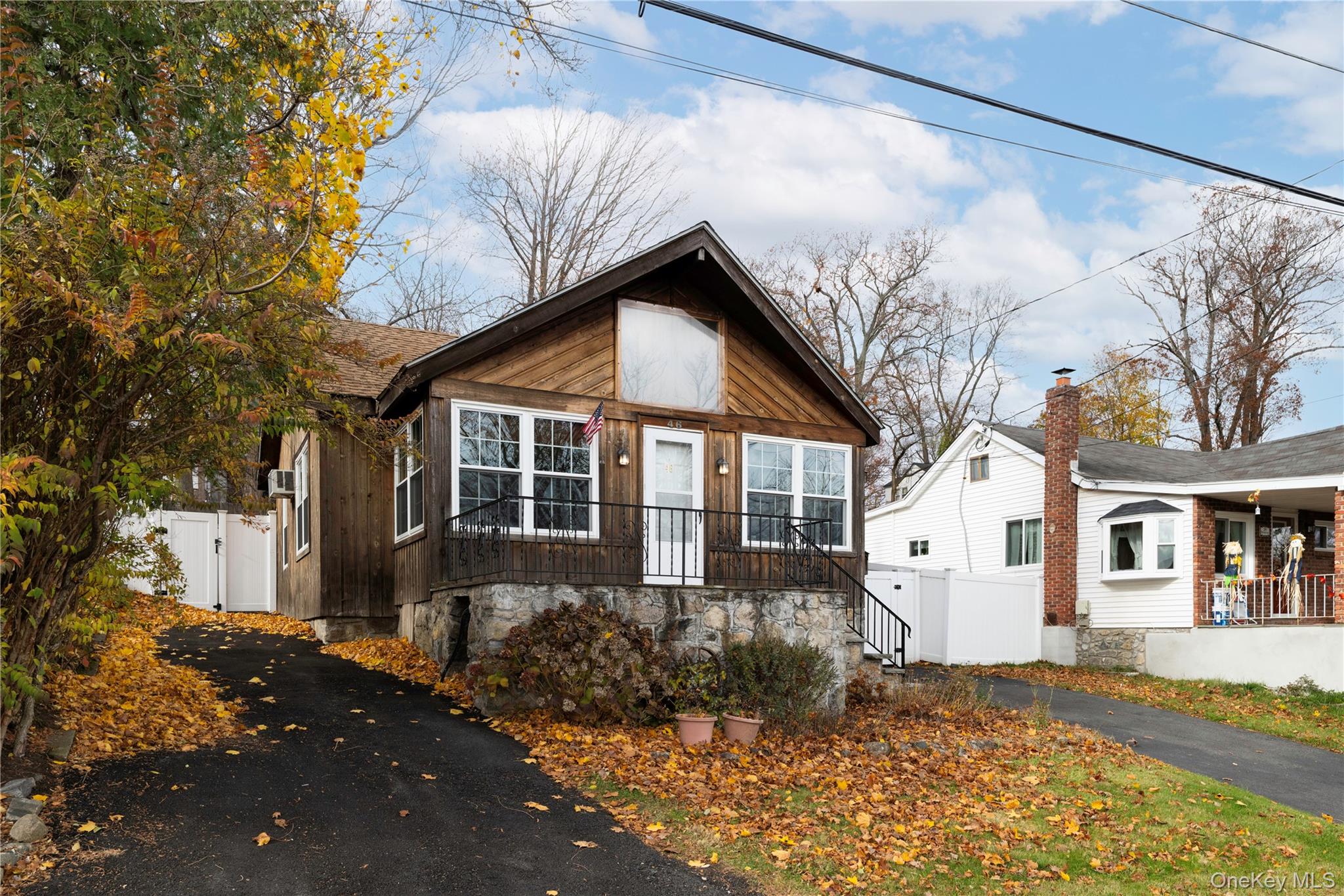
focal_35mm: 24
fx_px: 896
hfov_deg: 73.7
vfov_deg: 53.1
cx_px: 672
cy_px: 448
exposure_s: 1/400
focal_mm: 24
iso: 200
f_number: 9
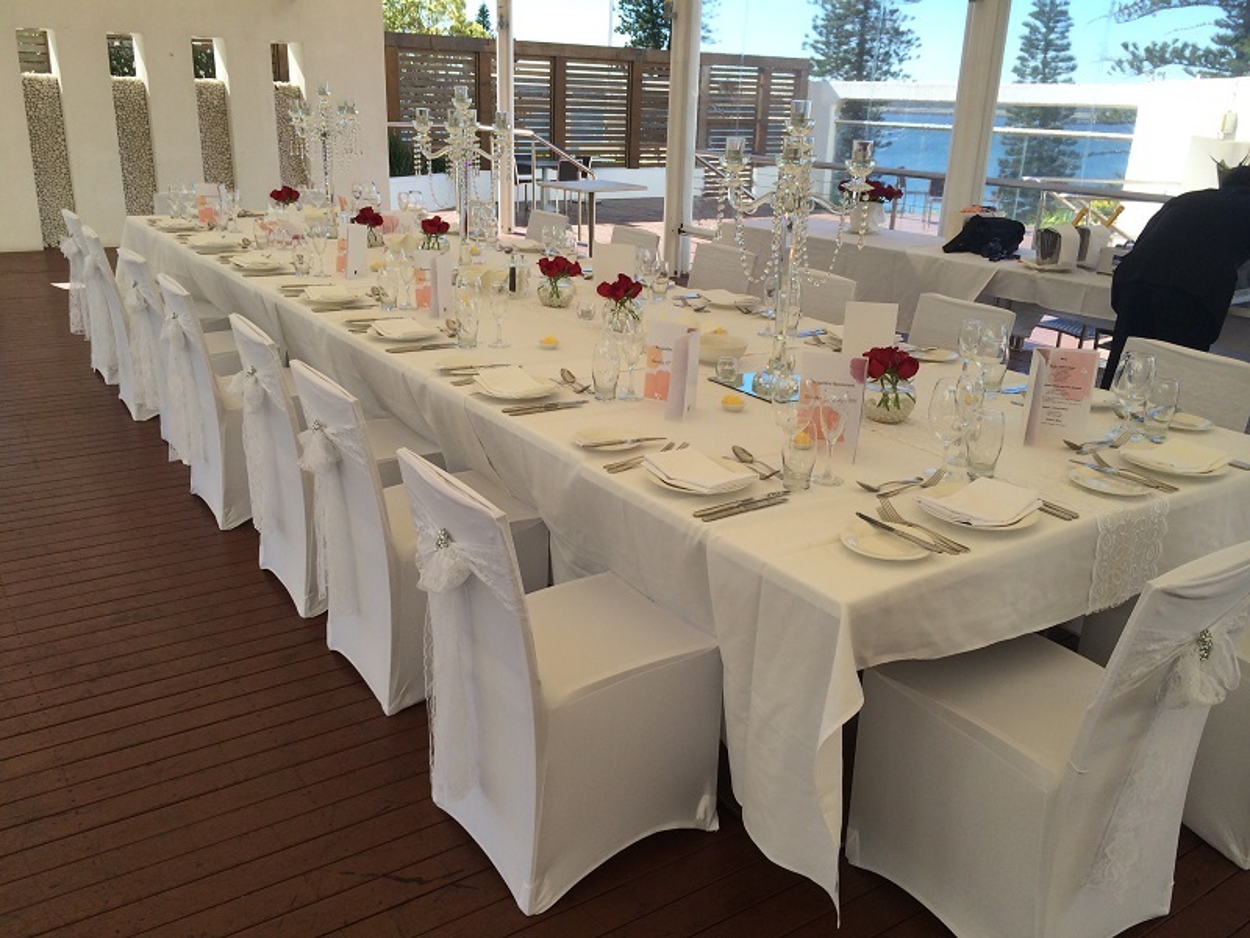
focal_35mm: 30
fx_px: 1083
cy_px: 469
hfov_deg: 60.0
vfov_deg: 46.8
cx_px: 625
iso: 32
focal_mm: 4.12
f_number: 2.2
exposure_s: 1/684
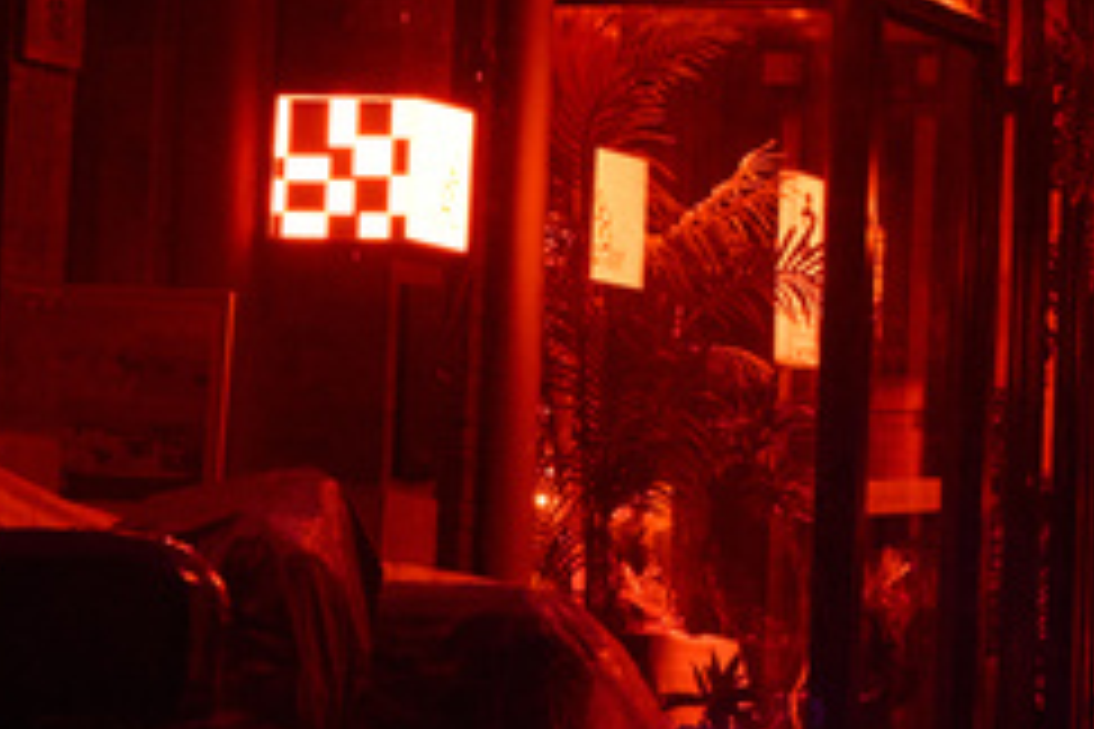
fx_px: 8964
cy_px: -160
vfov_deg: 4.6
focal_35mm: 295
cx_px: 1517
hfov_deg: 6.9
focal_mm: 70
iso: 2000
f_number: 3.5
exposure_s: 1/250
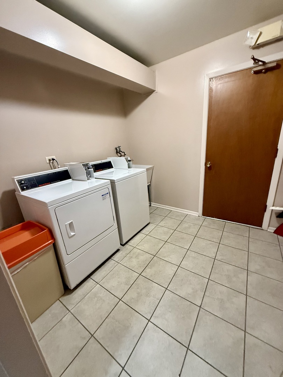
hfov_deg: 85.7
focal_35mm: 14
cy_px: 188
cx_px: 142
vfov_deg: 102.1
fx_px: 153
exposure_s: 1/60
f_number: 2.2
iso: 640
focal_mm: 2.22
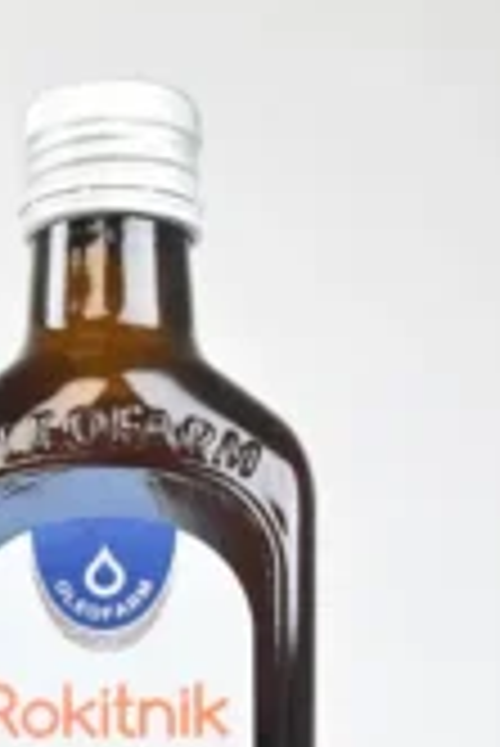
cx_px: 90
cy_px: 882
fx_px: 1941
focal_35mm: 93
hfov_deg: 14.6
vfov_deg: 20.5
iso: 320
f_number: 6.3
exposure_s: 1/60
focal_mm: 23
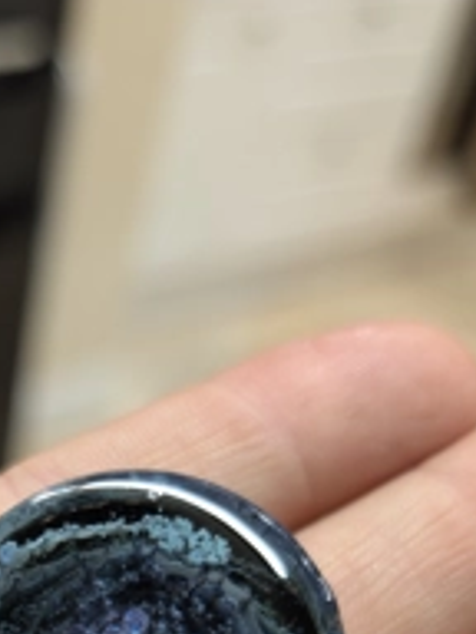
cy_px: 763
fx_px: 1100
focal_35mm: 60
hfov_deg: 23.5
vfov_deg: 28.1
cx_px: 13
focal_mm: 6.9
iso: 66
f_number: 1.68
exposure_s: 1/35.8
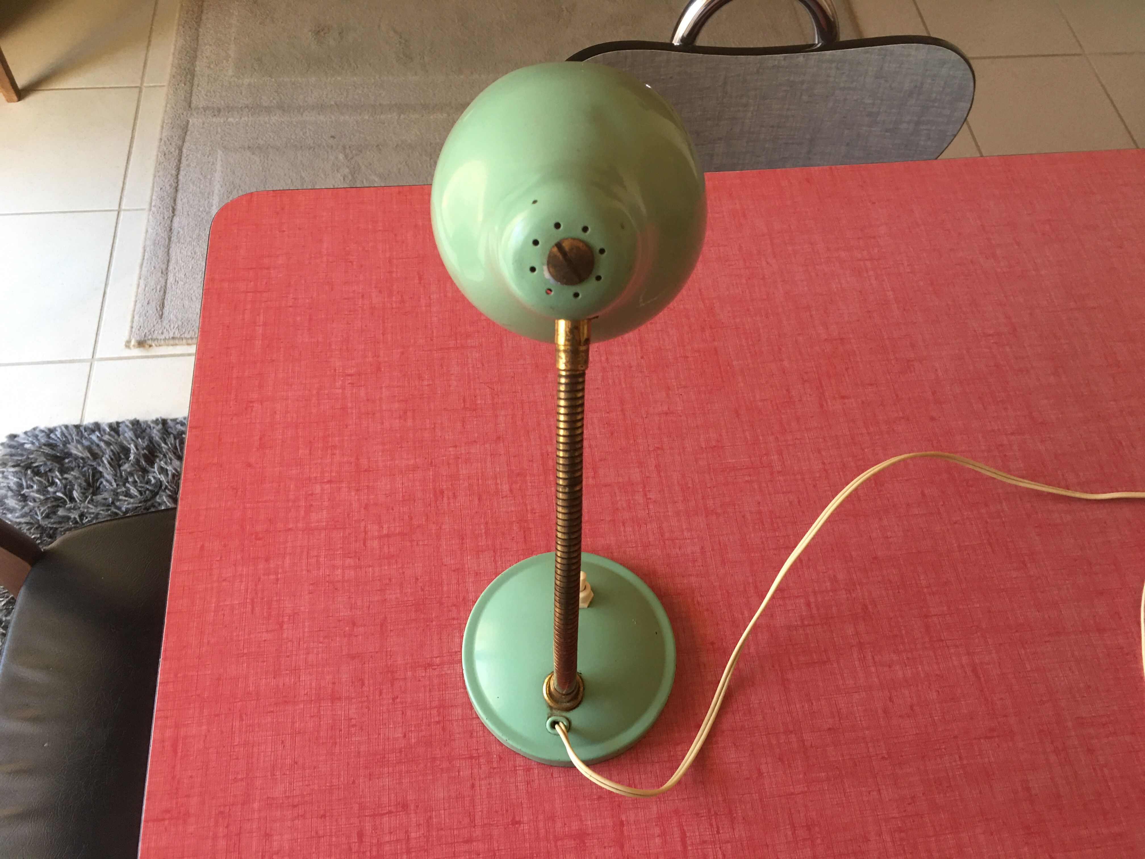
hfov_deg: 61.7
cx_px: 572
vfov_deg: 48.2
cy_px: 430
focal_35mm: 29
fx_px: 959
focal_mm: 4.15
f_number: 2.2
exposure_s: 1/17
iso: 64
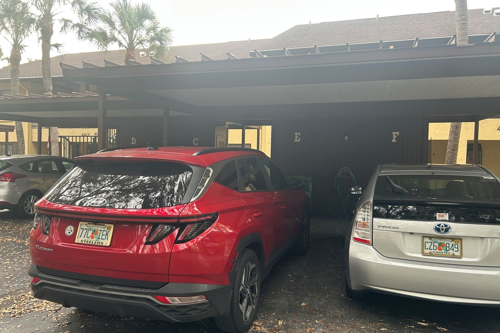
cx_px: 252
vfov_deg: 46.4
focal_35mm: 28
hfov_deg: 65.5
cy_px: 179
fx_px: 389
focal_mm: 5.7
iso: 40
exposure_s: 1/258
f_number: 1.5
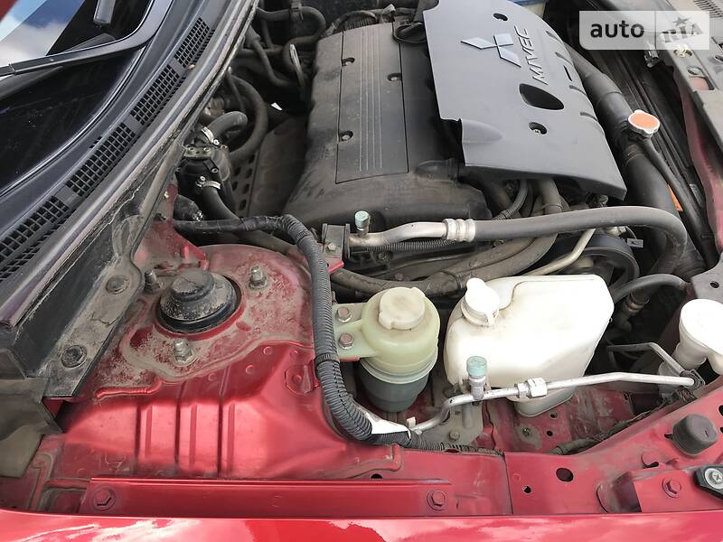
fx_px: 585
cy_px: 271
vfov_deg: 49.7
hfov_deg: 63.4
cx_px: 362
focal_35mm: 28
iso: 20
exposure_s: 1/342
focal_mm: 4
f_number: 1.8
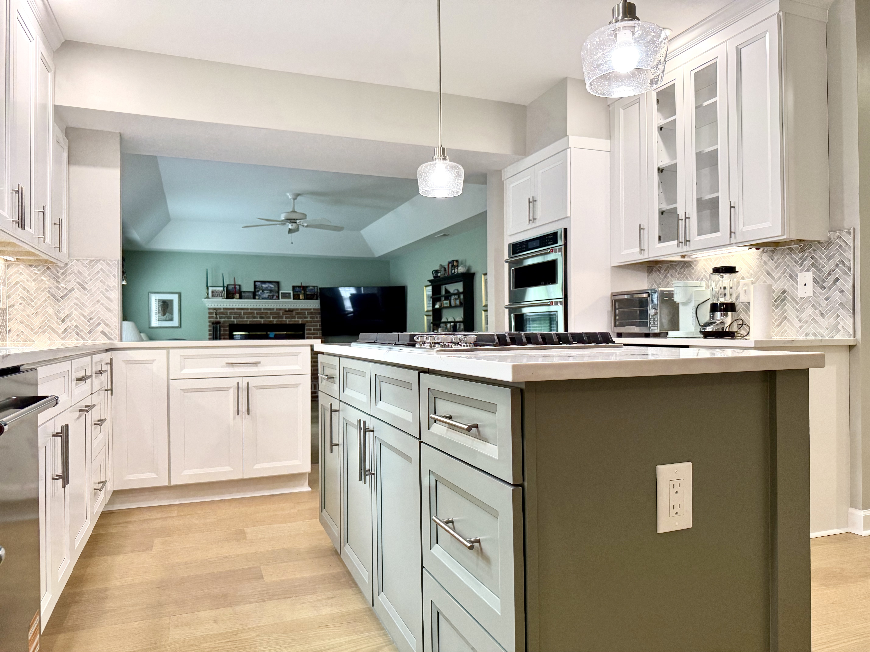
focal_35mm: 24
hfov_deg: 71.6
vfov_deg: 56.8
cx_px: 435
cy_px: 326
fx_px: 603
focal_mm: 6.76
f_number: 1.78
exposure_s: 1/120
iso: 200
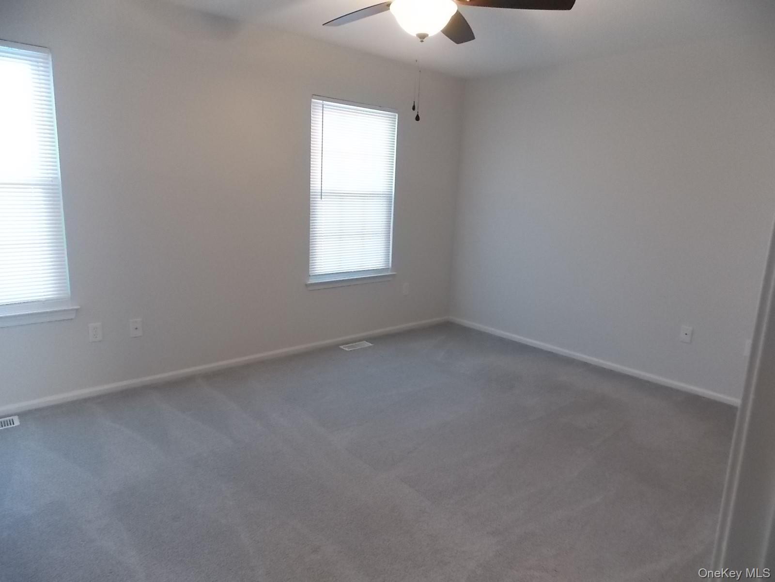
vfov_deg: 58.9
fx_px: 515
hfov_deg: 73.9
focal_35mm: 23
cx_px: 388
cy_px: 291
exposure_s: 1/30
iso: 400
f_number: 3.1
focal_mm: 4
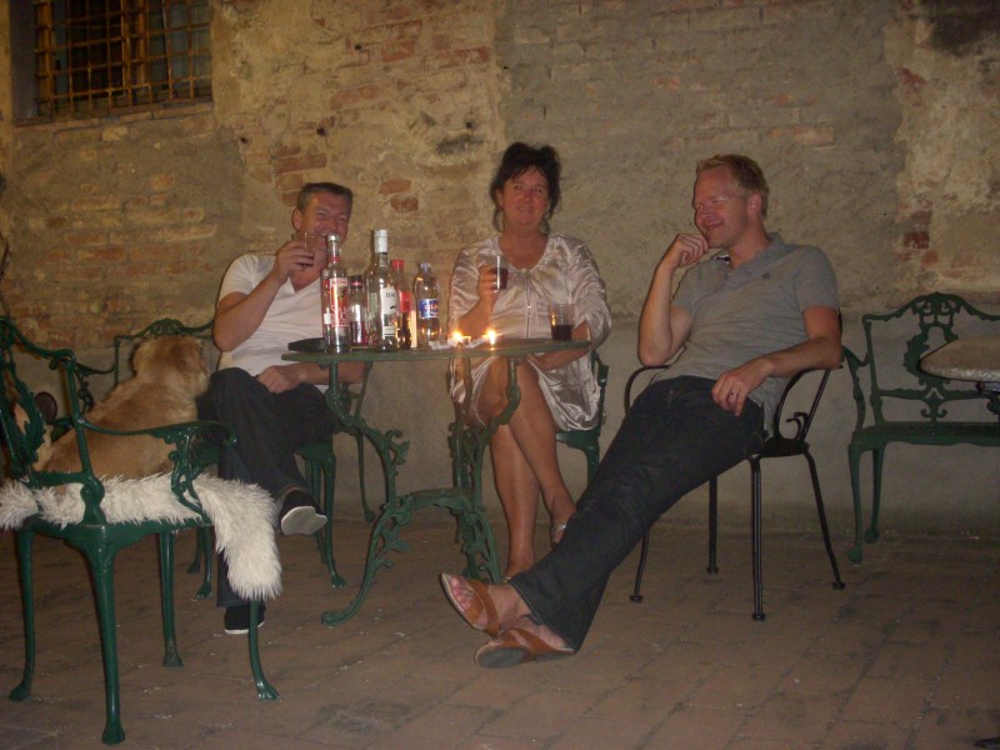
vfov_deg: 30.9
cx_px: 500
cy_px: 375
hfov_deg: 40.4
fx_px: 1358
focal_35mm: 47
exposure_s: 1/3
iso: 400
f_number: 3.4
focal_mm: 7.9
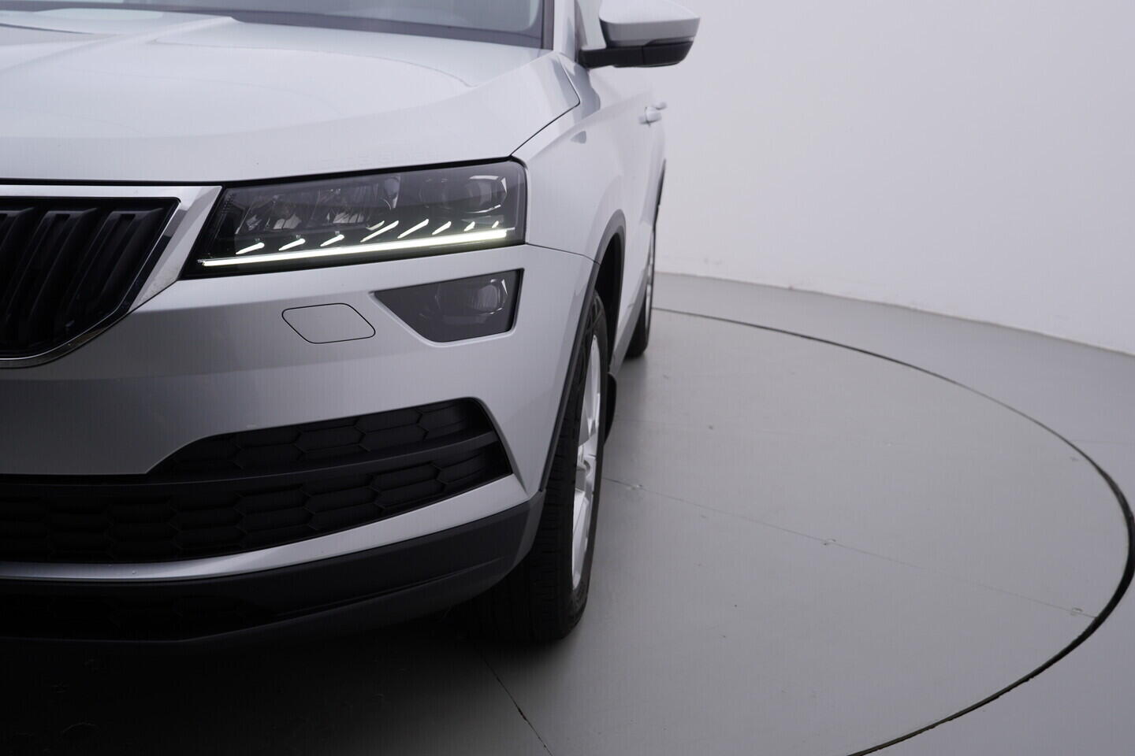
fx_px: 1135
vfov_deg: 36.9
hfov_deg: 53.1
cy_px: 378
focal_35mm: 36
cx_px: 568
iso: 125
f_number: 4.5
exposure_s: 1/100
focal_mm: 24
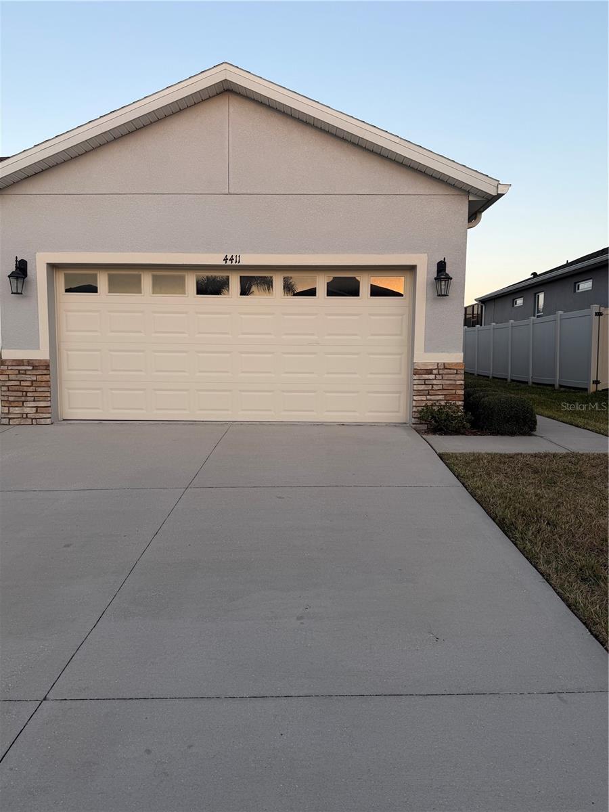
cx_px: 304
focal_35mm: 24
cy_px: 406
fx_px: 563
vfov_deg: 71.6
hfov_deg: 56.8
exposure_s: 1/543
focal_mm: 6.76
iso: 80
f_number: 1.78
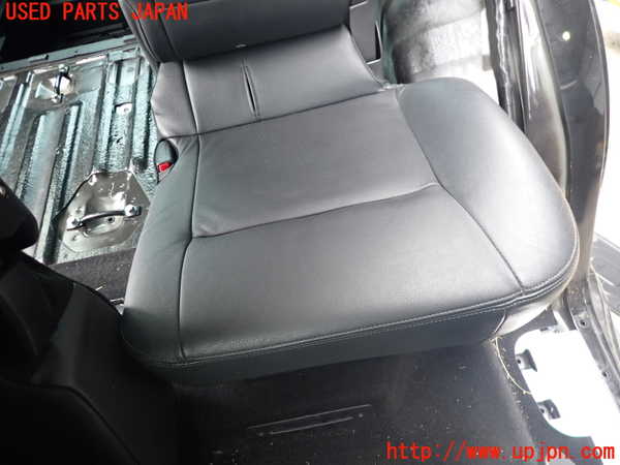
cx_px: 310
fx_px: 448
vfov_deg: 54.9
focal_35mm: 25
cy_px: 232
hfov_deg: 69.4
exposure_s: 1/30
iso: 200
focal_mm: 4.5
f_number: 2
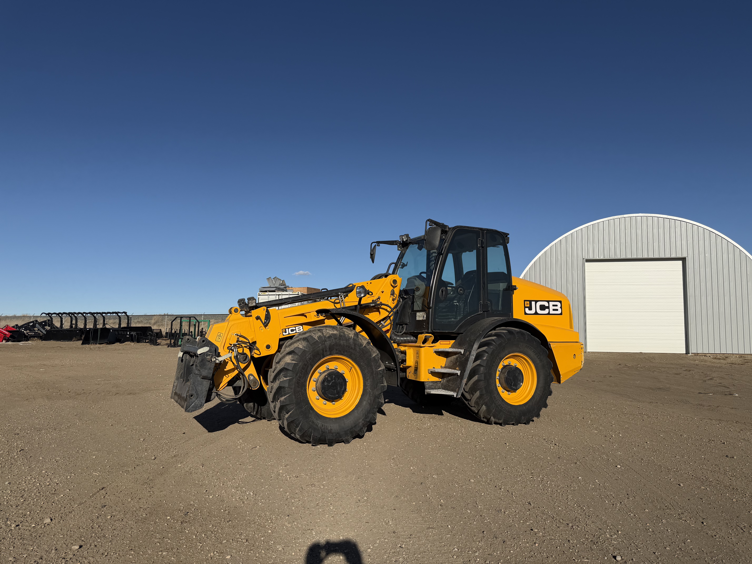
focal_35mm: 24
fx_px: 521
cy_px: 282
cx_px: 376
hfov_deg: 71.6
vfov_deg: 56.8
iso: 80
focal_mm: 6.76
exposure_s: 1/8130
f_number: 1.78
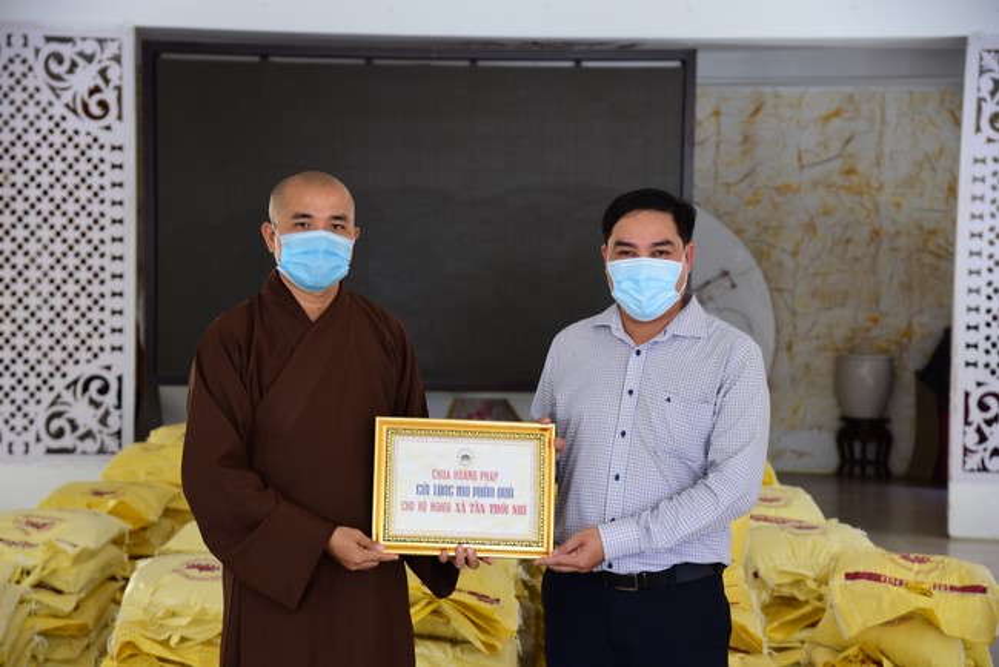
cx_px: 500
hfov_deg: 26.0
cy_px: 334
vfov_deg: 17.5
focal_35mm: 78
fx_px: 2165
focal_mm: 78
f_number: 5.6
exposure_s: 1/50
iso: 500
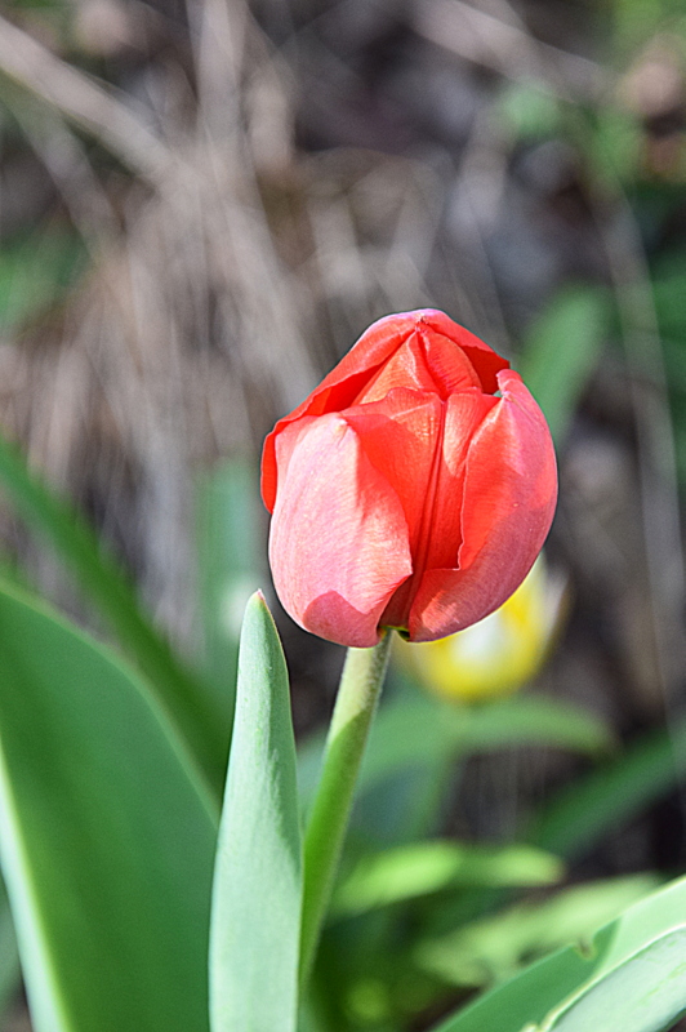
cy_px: 516
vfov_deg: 13.1
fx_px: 4509
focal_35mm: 158
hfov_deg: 8.7
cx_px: 343
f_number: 9
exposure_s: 1/100
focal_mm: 105
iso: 400
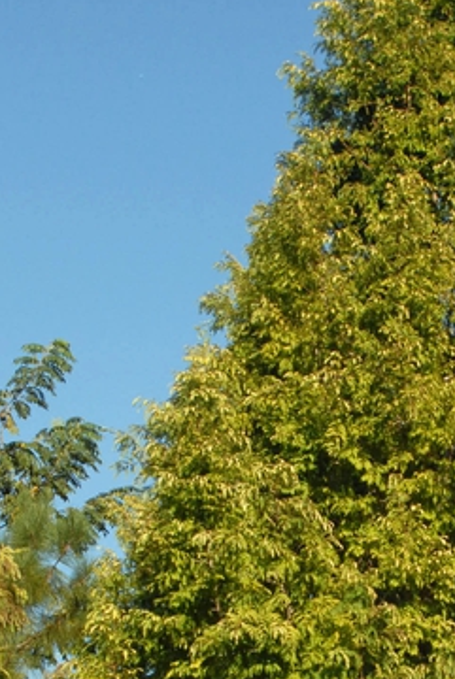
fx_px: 2420
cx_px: 424
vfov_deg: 15.7
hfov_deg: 10.7
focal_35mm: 128
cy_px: 666
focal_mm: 30
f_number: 10
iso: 400
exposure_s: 1/350
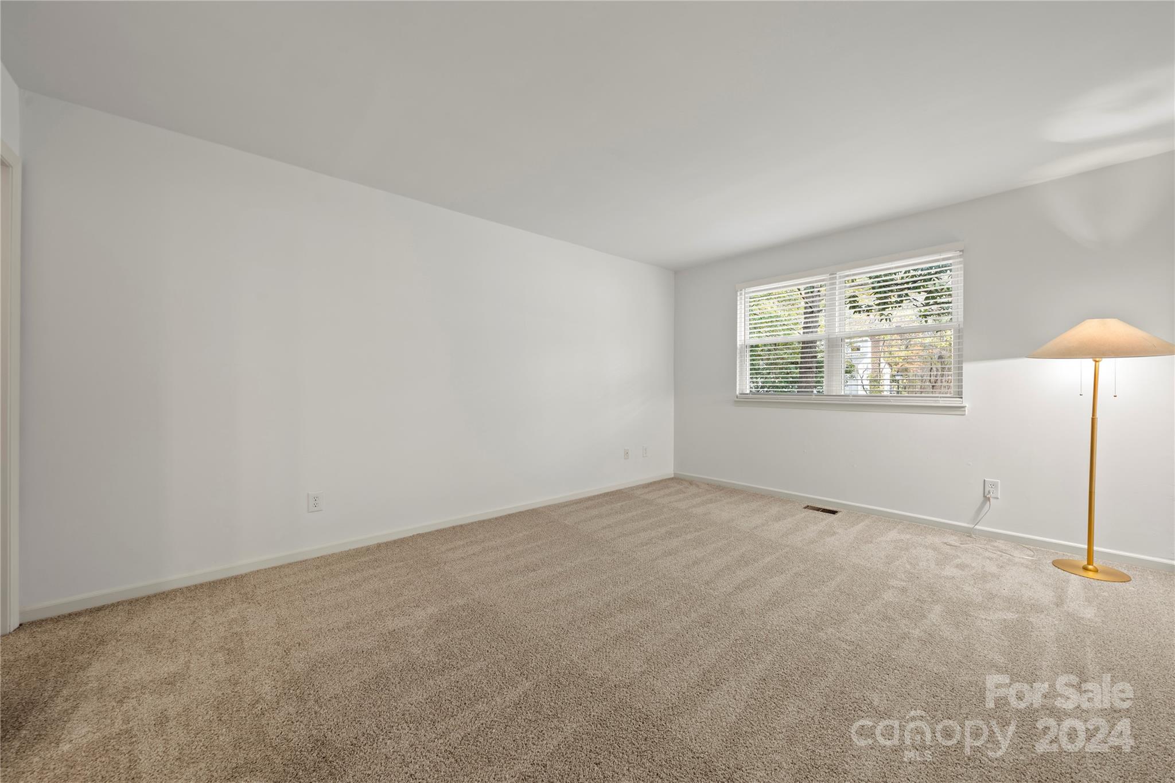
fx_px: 424
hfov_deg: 108.3
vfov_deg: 85.4
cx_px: 588
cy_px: 392
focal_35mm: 13
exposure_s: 6
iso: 100
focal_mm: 13
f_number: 8
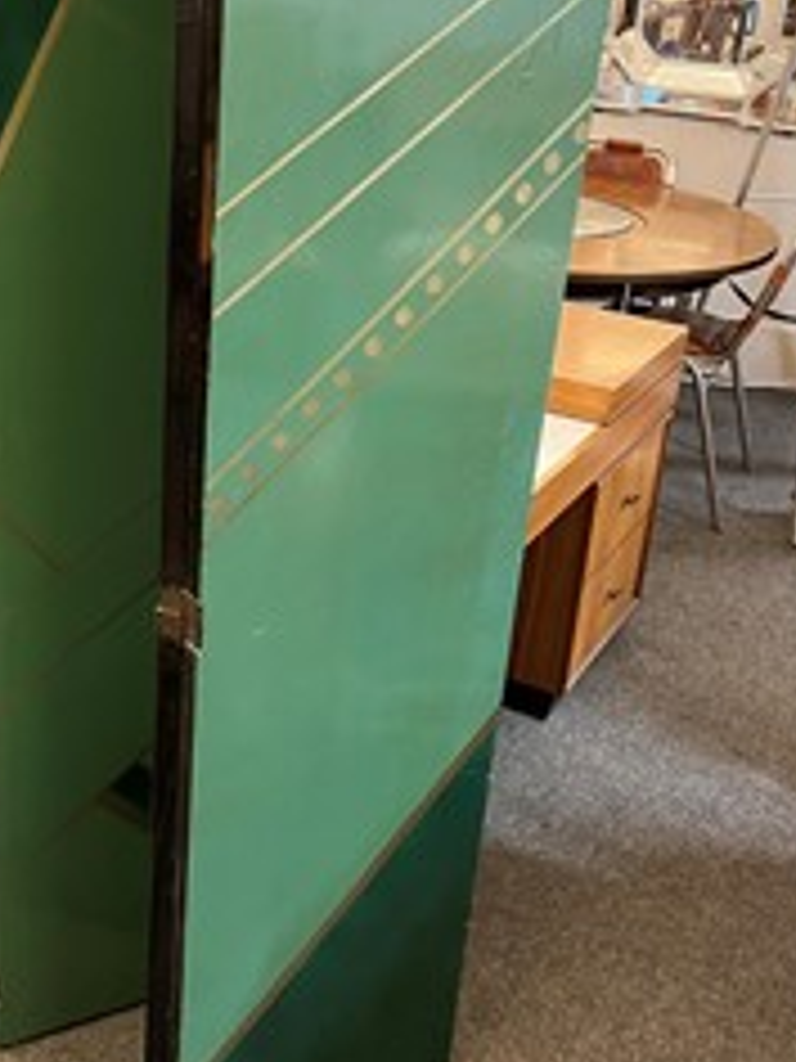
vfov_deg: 42.9
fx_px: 1349
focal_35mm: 44
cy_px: 464
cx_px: 238
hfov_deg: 32.5
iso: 500
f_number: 1.6
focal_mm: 5.1
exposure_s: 1/33
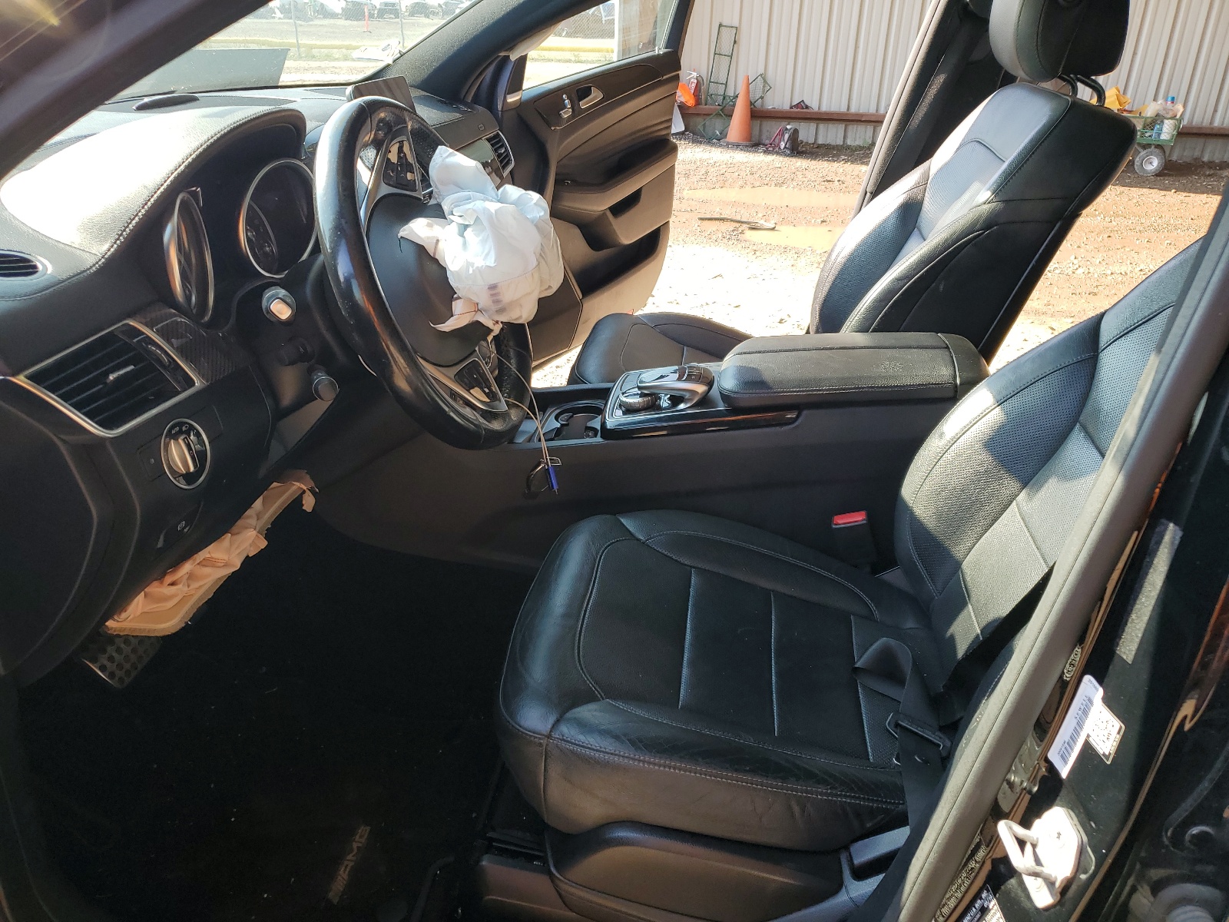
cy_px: 461
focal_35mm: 26
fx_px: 923
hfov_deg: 67.3
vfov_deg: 53.1
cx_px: 614
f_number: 1.5
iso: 50
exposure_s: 1/345
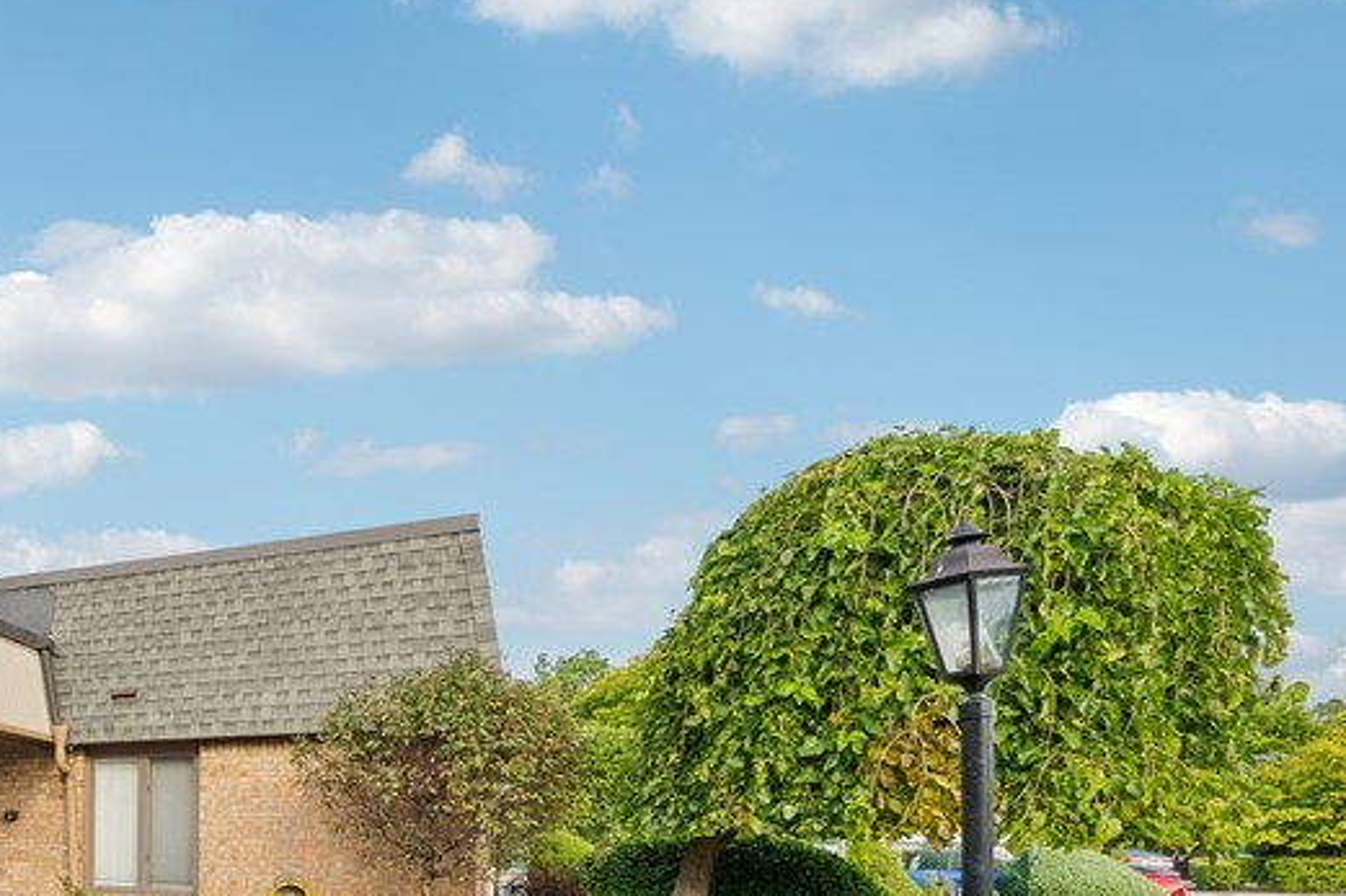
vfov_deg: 43.8
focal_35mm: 25
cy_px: 897
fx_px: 934
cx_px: -22
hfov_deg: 54.3
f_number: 9
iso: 100
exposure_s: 1/60
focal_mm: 12
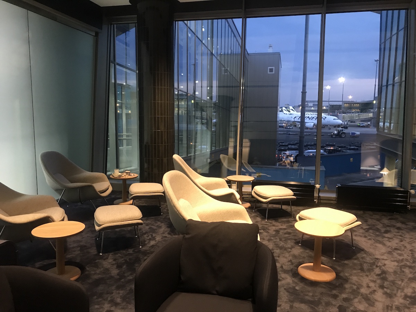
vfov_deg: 49.7
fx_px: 336
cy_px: 156
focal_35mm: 28
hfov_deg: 63.4
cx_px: 208
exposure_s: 1/9
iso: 100
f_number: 1.8
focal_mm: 3.99
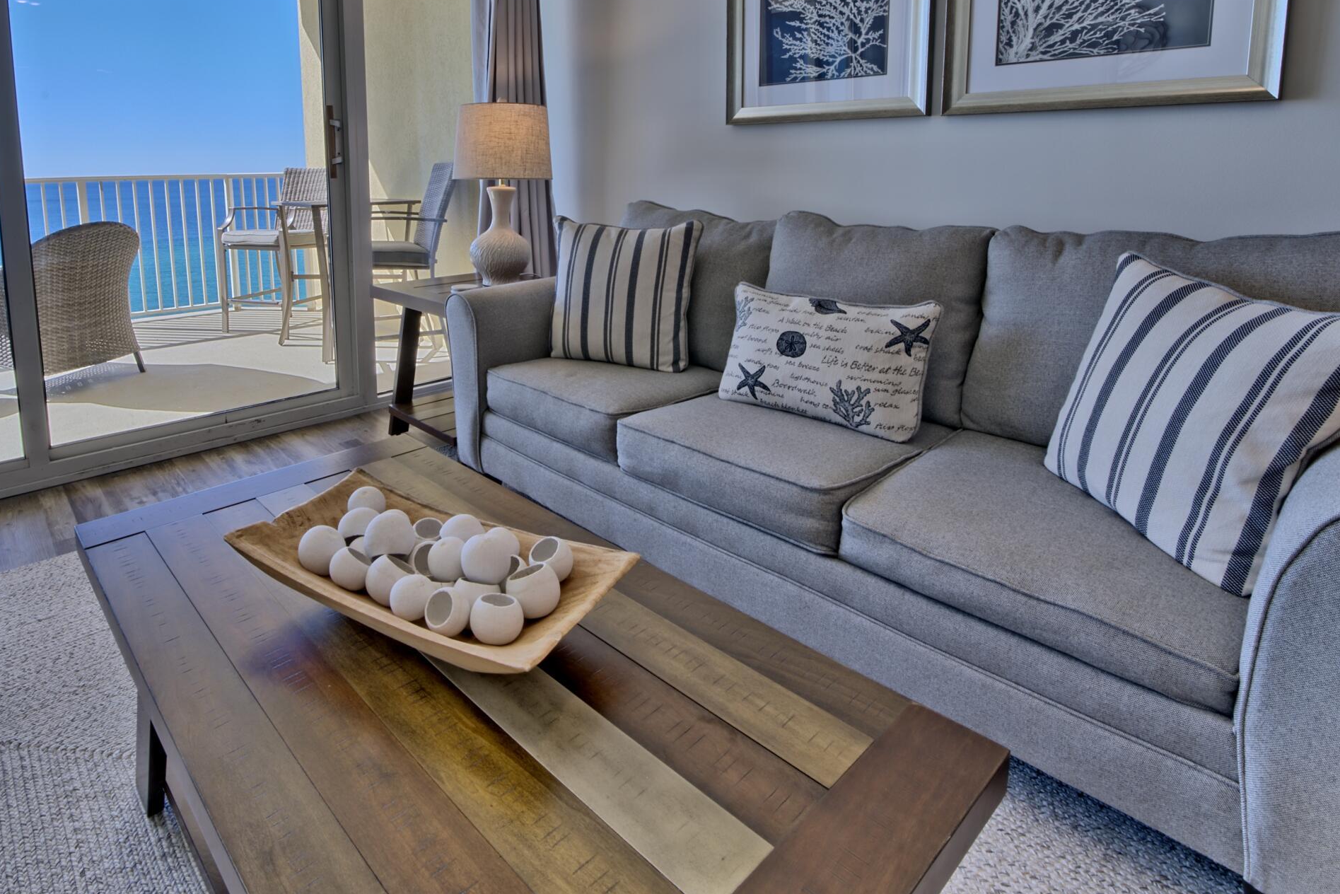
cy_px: 267
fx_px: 707
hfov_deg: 85.6
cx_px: 524
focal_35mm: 19
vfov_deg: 62.2
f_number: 19
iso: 200
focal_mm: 12
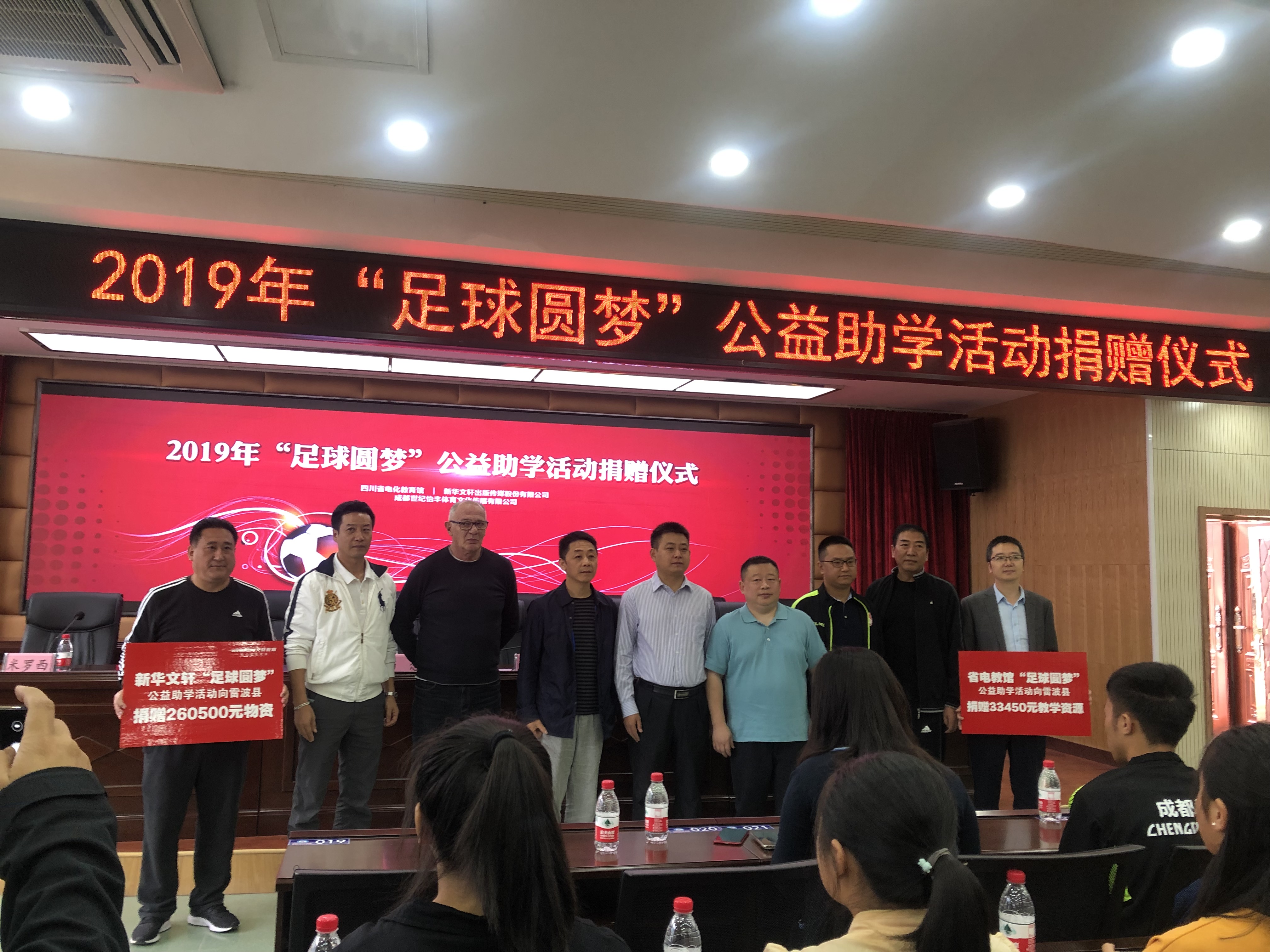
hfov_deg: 63.4
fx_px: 1027
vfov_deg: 49.7
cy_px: 476
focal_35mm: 28
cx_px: 635
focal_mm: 3.99
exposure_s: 1/32
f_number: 1.8
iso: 40
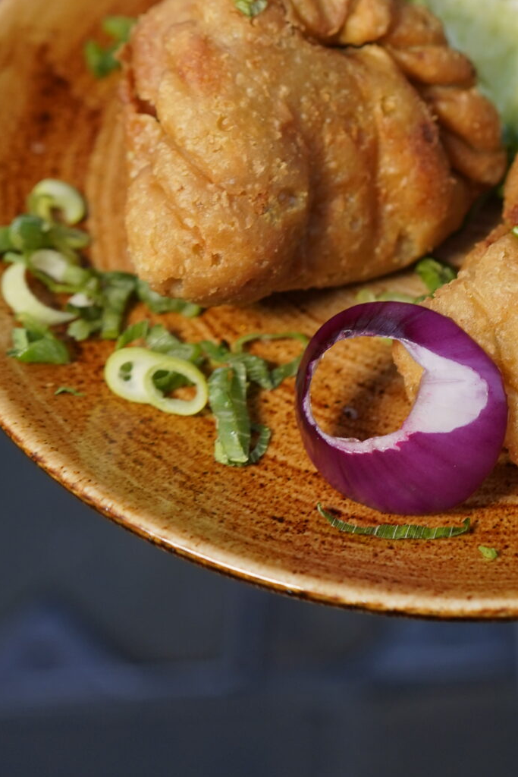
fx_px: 1726
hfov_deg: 16.8
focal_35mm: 80
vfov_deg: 24.0
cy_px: -46
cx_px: 487
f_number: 4
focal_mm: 32
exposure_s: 1/100
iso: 320
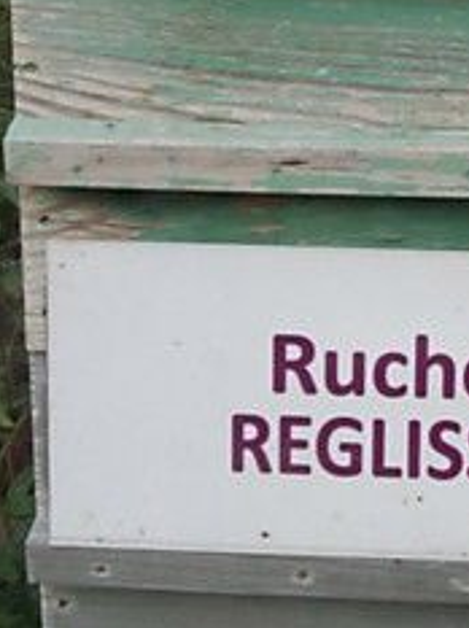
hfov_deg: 11.3
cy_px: 175
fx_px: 2337
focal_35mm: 129
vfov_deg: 15.3
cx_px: 469
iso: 80
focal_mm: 8.8
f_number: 3.6
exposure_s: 1/200
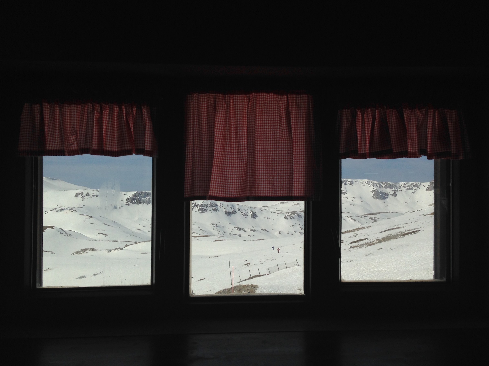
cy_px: 183
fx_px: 466
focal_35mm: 33
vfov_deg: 42.9
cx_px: 244
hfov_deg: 55.4
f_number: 2.4
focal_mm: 4.12
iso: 50
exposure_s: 1/4926
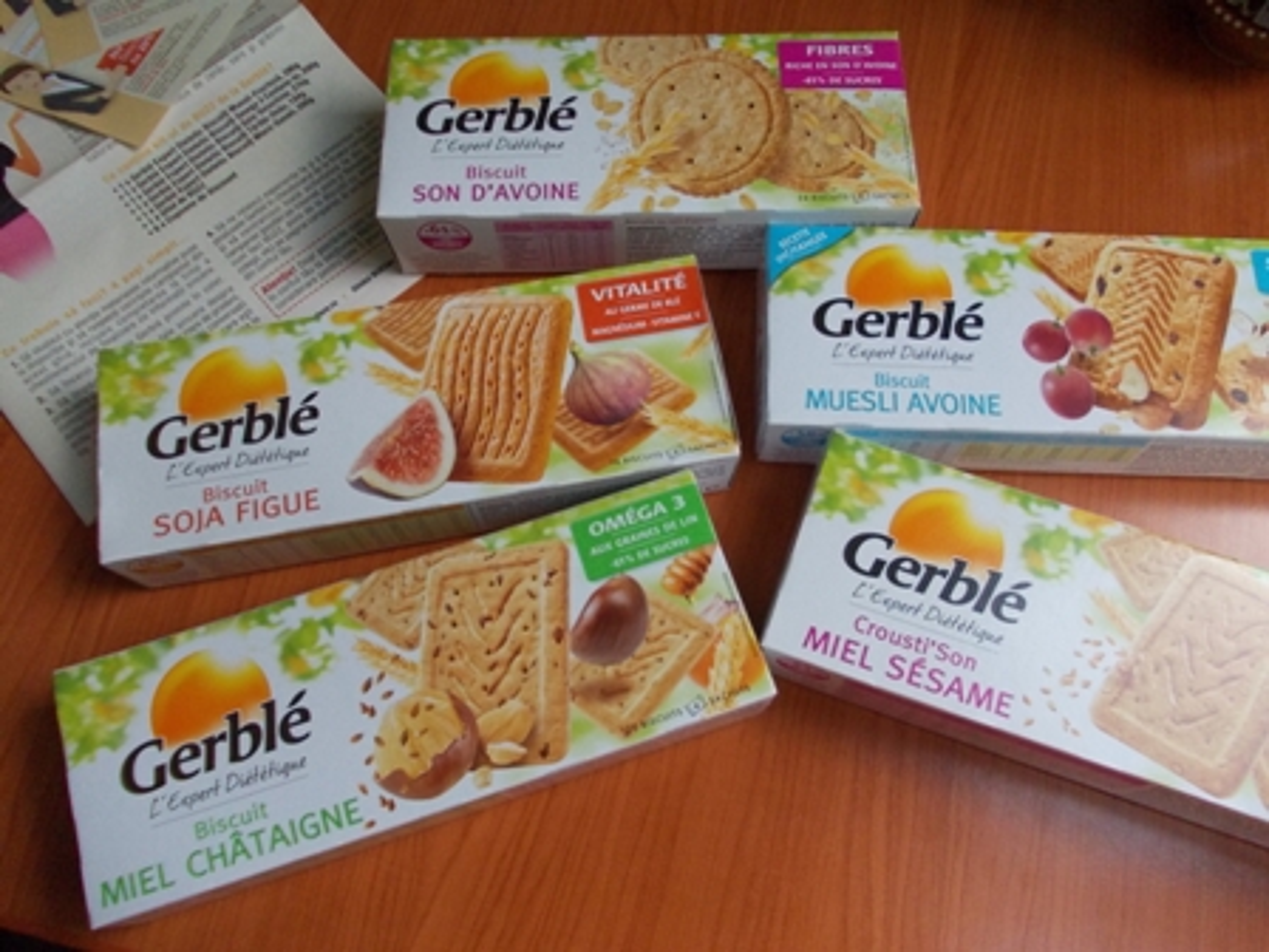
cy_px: 476
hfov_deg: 63.4
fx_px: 1026
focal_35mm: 28
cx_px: 634
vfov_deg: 49.7
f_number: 2.7
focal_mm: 4
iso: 200
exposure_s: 1/250
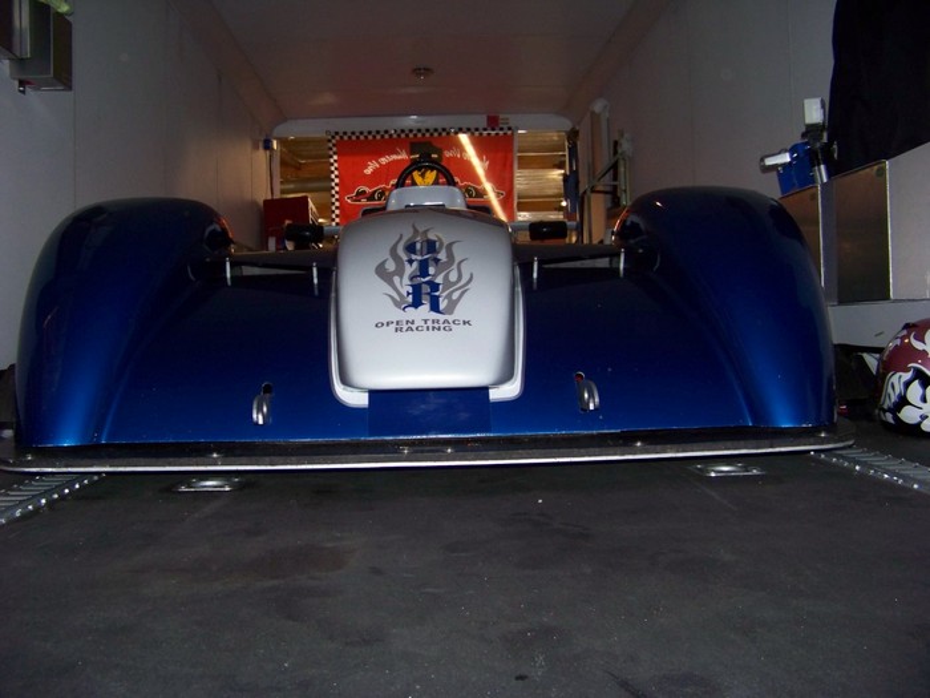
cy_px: 349
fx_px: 967
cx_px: 465
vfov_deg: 39.7
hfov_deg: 51.4
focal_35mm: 36
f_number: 2.8
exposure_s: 1/30
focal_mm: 5.85
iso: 200
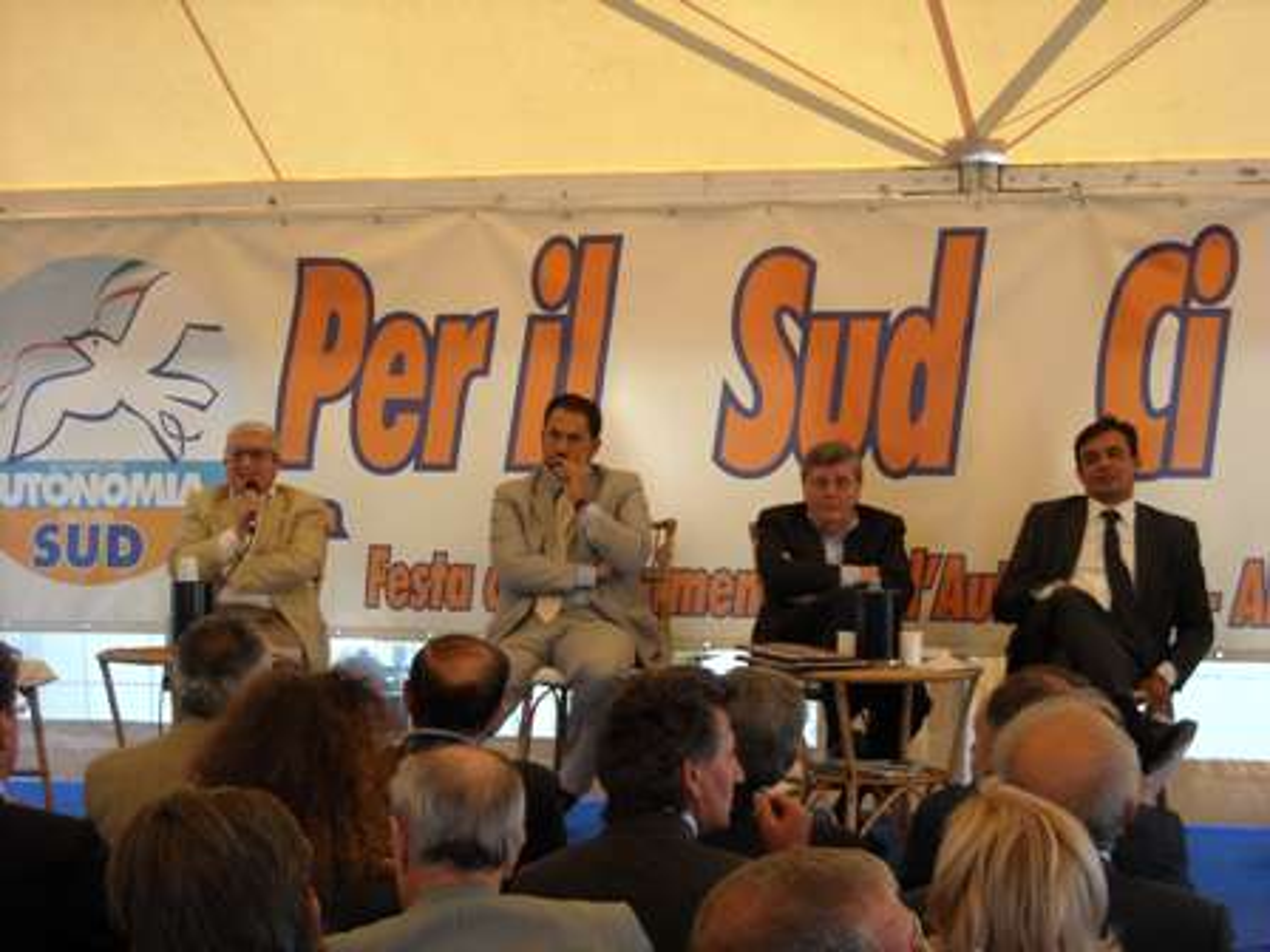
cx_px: 635
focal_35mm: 76
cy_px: 476
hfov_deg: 25.7
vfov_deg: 19.4
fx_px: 2788
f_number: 3.9
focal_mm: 12.3
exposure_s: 1/105
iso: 64
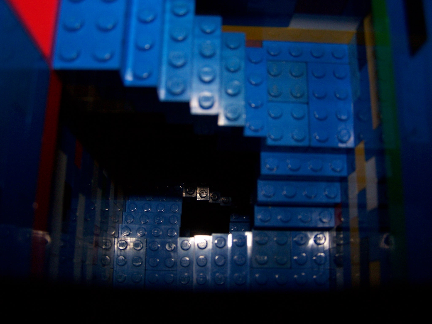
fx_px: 474
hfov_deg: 49.0
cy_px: 162
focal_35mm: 38
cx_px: 216
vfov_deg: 37.7
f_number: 2.8
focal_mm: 6.3
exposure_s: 1/60
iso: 140
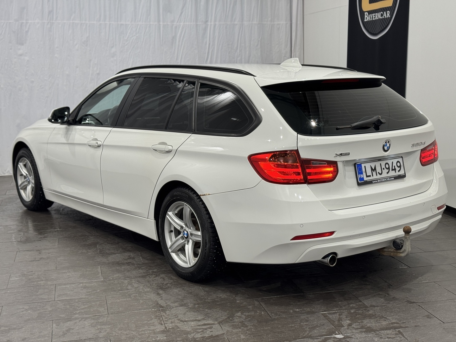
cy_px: 171
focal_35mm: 48
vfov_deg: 30.3
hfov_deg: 39.7
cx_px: 228
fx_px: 632
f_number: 1.78
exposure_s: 1/101
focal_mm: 6.76
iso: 50
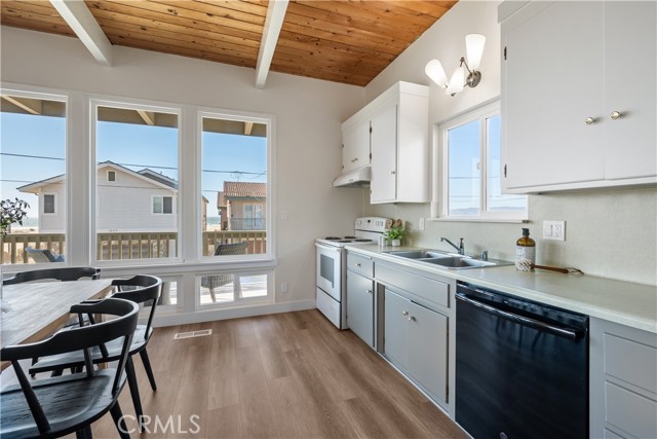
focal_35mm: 16
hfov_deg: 96.7
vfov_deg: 73.8
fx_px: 292
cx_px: 328
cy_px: 220
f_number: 8
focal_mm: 16
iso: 100
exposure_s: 1/10
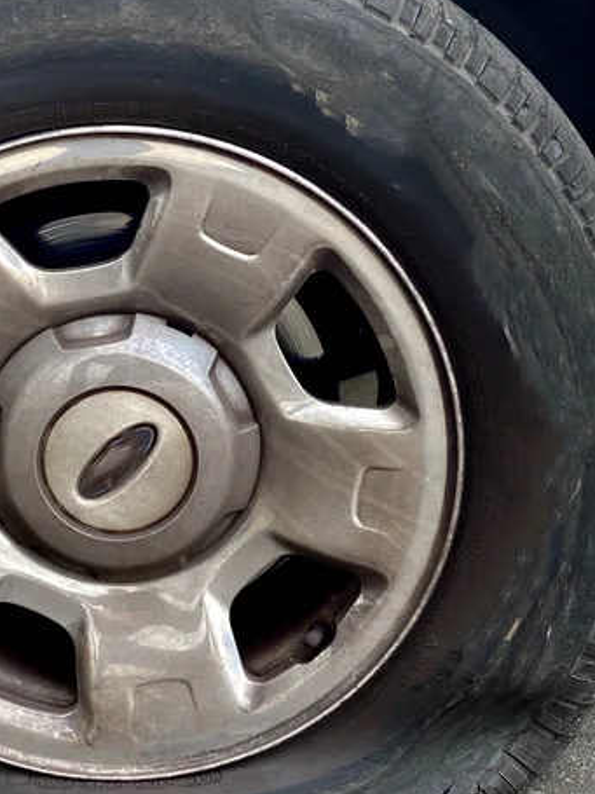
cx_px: 136
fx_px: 1399
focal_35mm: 61
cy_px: 278
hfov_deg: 23.7
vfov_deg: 31.5
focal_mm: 4.25
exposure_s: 1/122
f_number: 1.8
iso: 40
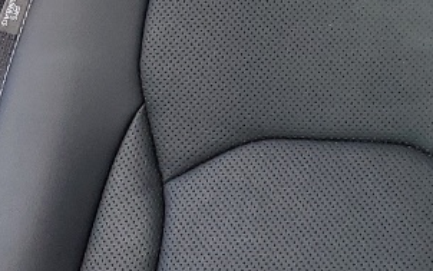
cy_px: -105
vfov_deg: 8.8
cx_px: 800
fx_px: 1724
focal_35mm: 146
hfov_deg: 12.9
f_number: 1.5
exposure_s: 1/204
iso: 50
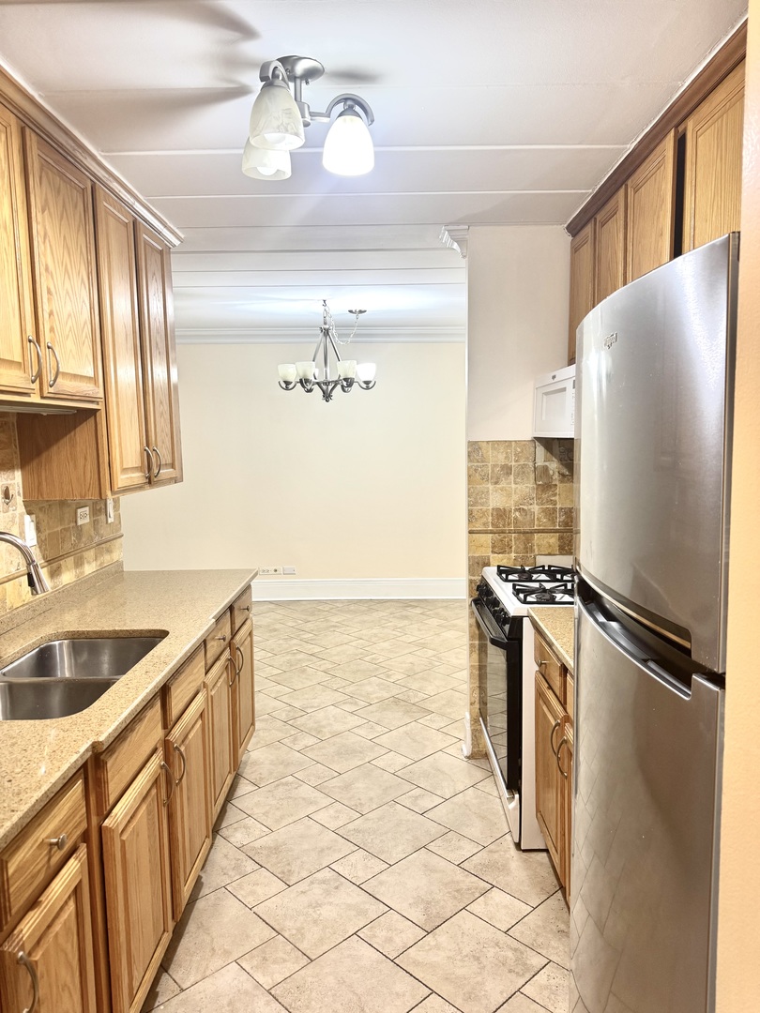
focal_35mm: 24
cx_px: 380
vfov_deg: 71.6
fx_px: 703
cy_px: 506
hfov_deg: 56.8
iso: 125
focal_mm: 6.76
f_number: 1.78
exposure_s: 1/60
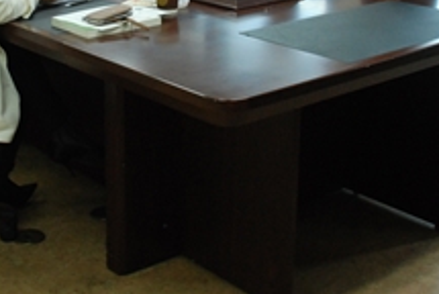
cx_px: 102
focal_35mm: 69
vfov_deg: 19.1
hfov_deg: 28.7
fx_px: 843
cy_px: -18
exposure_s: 1/100
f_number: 5
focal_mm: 18
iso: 800
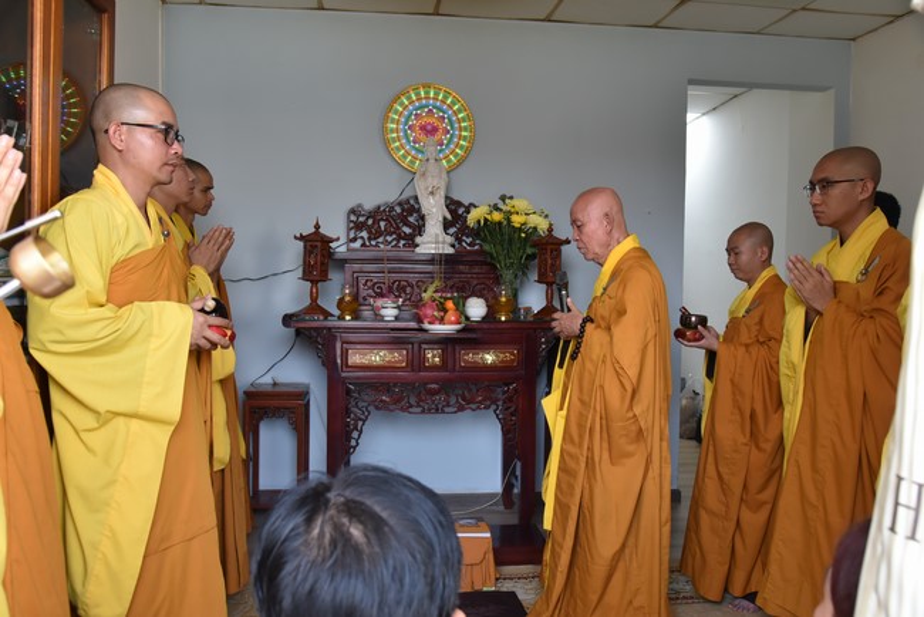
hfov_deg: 65.4
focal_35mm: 28
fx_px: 719
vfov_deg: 46.4
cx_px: 462
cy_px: 308
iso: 1600
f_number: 5.6
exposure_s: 1/125
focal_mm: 28
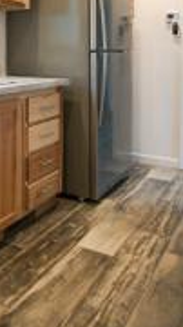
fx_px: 363
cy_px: 64
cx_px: 42
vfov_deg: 45.8
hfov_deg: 27.8
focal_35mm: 42
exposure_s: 1/320
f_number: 4
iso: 2500
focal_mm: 16
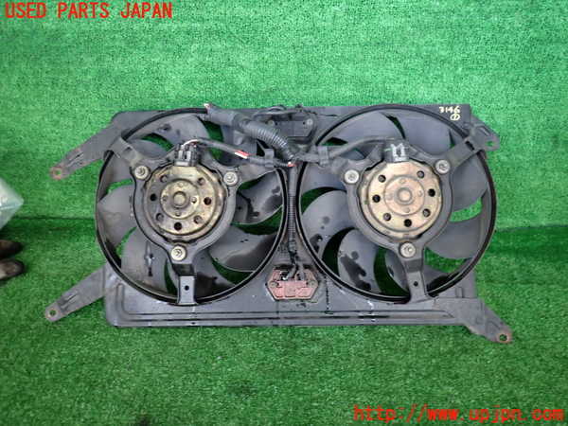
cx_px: 284
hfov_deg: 69.4
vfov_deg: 54.9
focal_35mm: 25
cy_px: 213
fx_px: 410
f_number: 2
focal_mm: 4.5
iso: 250
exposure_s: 1/30
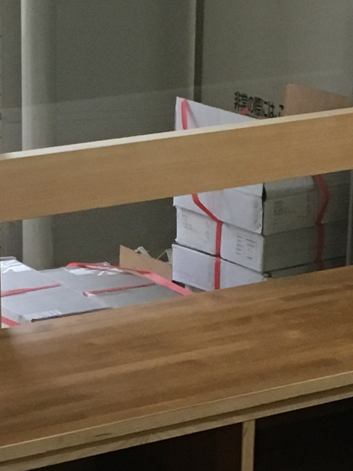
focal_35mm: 135
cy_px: 475
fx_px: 1835
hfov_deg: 11.0
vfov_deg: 14.4
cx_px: 127
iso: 125
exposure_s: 1/30
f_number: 2.2
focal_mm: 4.15
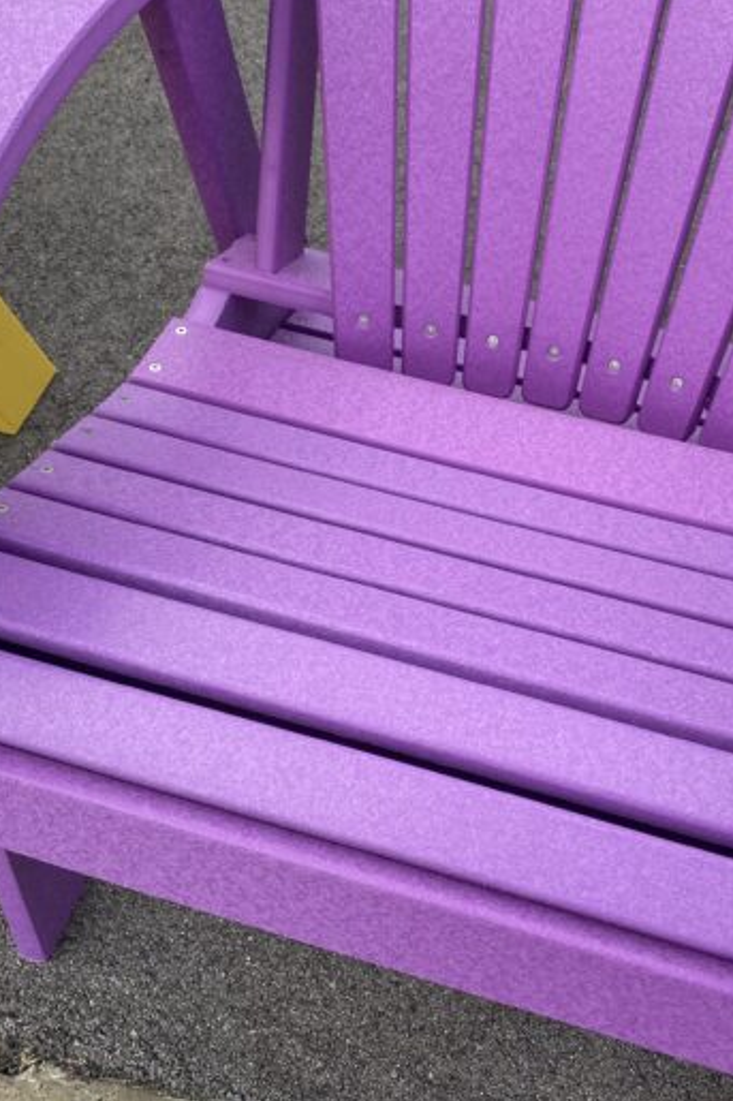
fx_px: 1284
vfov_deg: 46.4
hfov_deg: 31.7
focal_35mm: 42
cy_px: 498
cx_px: 464
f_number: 1.8
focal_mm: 4.25
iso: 32
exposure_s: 1/1157
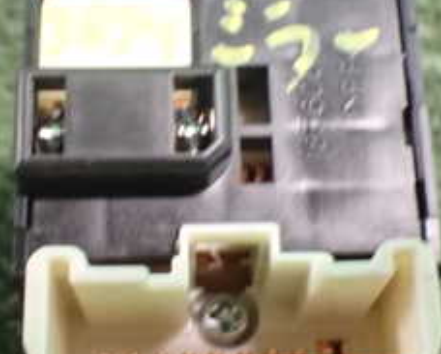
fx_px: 1006
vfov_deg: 19.9
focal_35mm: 77
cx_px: 207
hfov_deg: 24.7
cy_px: 195
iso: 1250
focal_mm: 5.4
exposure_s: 1/30
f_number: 2.3
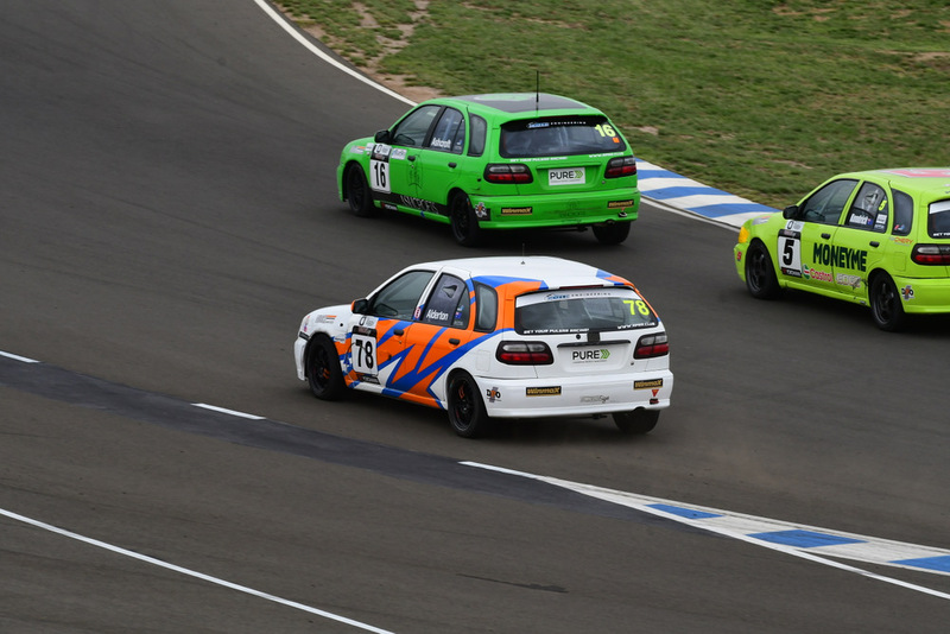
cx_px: 475
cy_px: 317
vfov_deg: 3.4
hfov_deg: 5.1
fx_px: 10691
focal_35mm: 405
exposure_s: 1/640
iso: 500
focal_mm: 270
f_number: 11
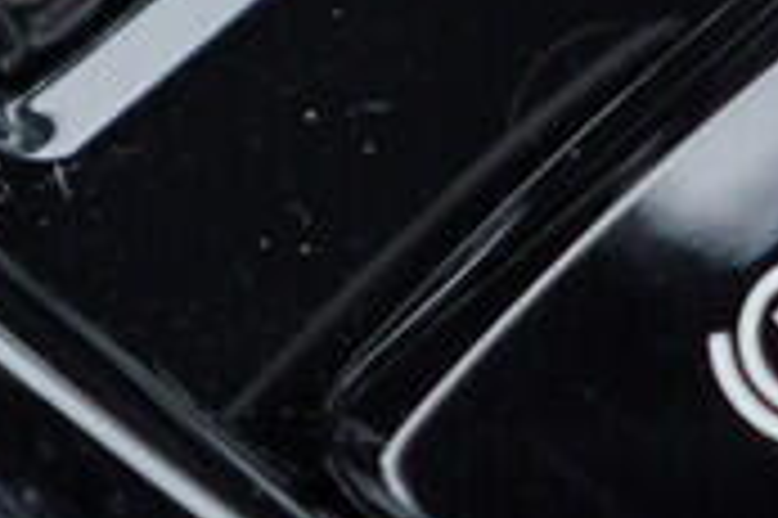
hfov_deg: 9.7
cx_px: 513
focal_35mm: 213
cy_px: -38
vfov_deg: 6.4
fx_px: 4599
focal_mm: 24
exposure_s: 1/40
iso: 125
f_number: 2.8
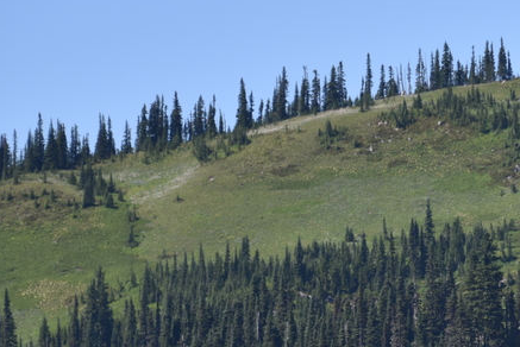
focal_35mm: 498
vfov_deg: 2.8
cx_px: 549
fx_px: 7198
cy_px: 275
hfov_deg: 4.1
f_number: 5.6
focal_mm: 170
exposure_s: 1/400
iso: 100
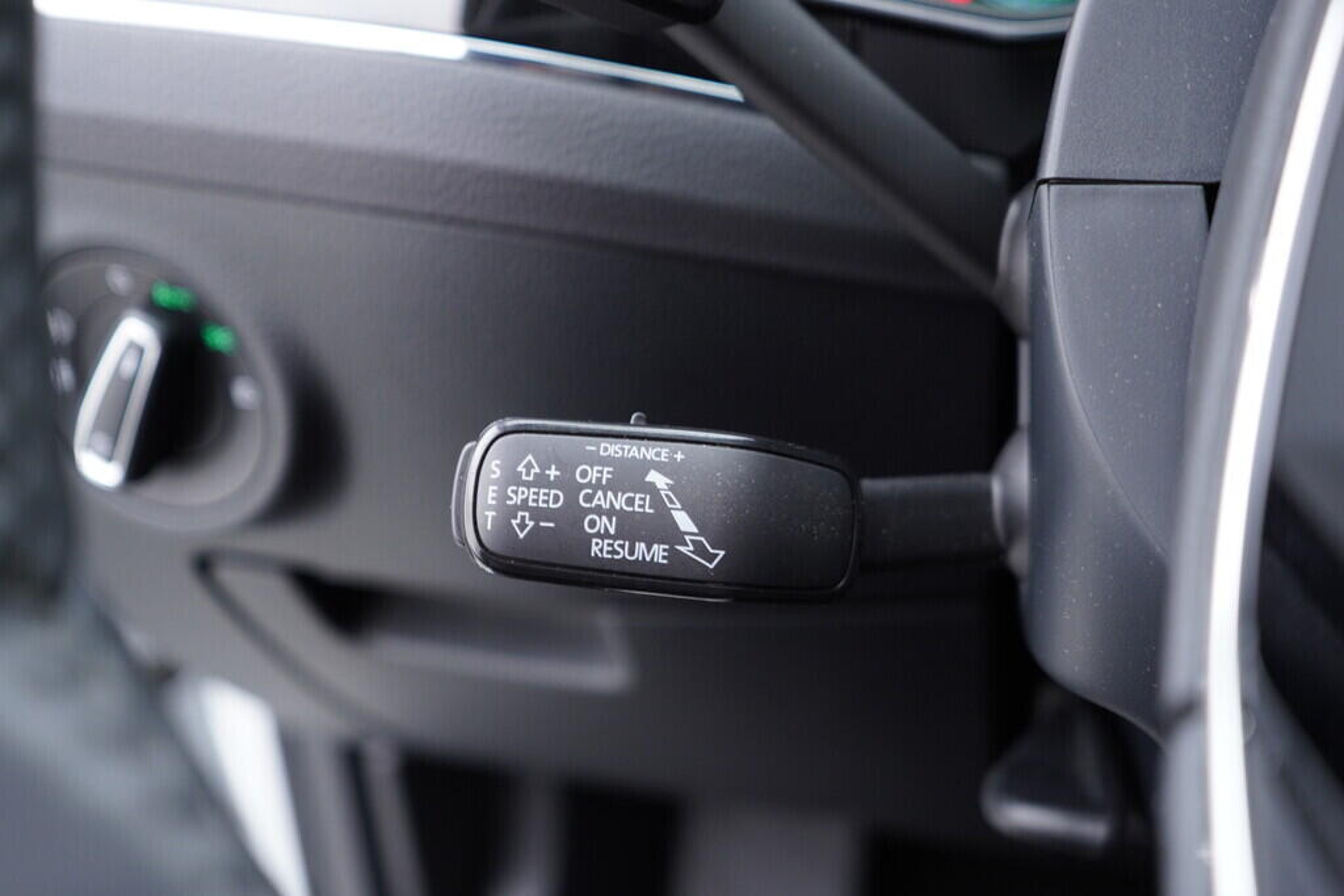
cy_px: 448
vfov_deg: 36.9
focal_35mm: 36
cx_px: 672
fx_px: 1344
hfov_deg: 53.1
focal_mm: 24
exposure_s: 1/40
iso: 400
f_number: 2.8
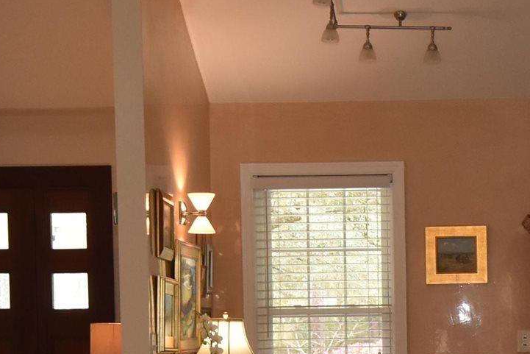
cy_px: 410
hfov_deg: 17.5
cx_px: 471
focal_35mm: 115
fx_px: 1693
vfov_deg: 11.7
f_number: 5.3
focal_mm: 18
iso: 800
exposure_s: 1/100
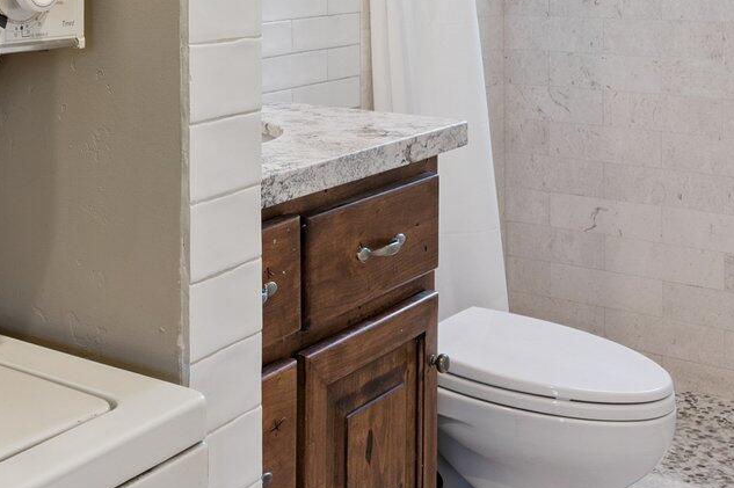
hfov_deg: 34.0
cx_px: 124
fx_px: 1153
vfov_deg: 22.5
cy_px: -53
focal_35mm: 57
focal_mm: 17.5
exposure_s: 1/20
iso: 320
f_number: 8
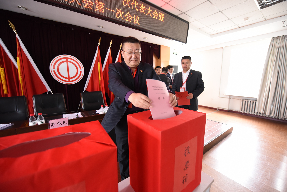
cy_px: 96
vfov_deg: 81.2
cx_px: 144
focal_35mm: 14
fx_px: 112
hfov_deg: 104.2
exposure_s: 1/100
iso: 1250
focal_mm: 14
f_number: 3.2
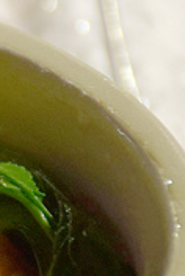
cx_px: -285
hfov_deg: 2.0
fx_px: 5395
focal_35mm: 703
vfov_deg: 2.9
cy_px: 171
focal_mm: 85
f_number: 5.6
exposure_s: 1/30
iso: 400
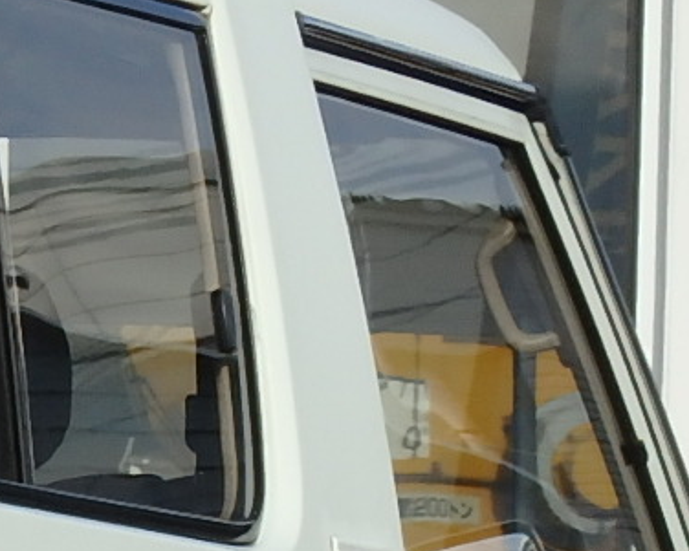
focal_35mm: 921
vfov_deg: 1.7
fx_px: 18786
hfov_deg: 2.1
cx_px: -436
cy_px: 913
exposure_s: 1/400
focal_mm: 33.2
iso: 125
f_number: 5.8
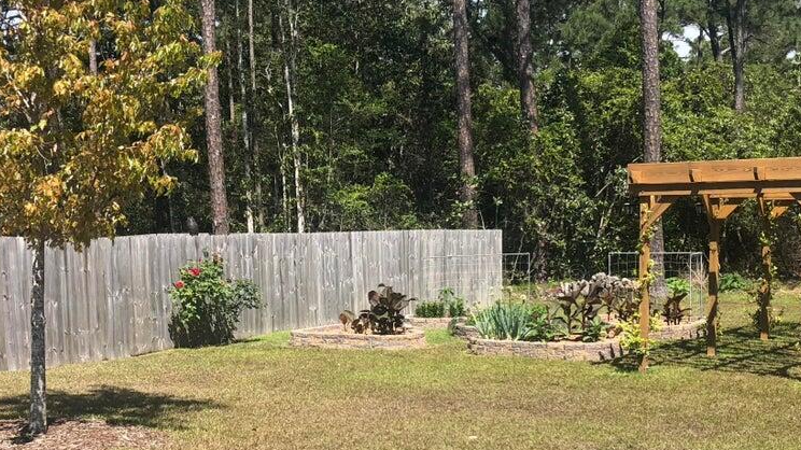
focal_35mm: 56
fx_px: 1189
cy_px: 362
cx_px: 369
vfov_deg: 21.2
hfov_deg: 37.2
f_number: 1.8
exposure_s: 1/1412
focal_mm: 3.99
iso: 20
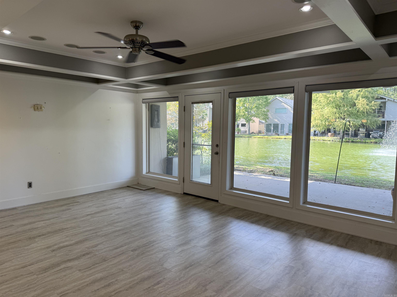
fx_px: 275
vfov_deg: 56.8
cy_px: 148
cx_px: 198
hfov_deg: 71.6
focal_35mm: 24
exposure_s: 1/131
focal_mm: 6.76
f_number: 1.78
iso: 50
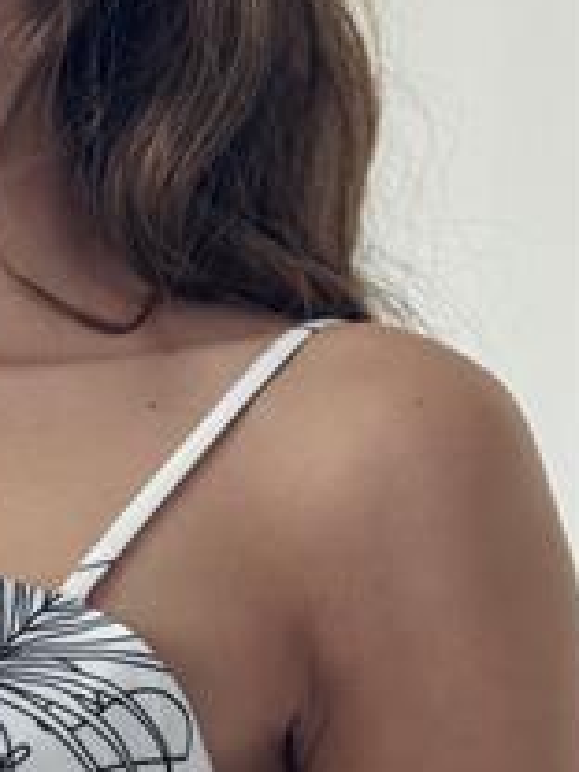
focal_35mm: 123
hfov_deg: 11.8
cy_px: 848
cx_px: -141
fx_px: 2743
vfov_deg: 15.6
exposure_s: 1/162
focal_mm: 6.76
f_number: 1.78
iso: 80
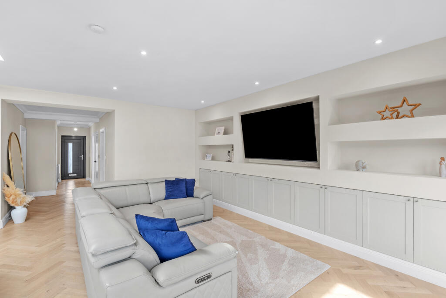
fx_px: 198
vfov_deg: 73.8
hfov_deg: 96.7
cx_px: 223
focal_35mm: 16
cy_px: 149
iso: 250
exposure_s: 1/10
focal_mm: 16
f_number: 9
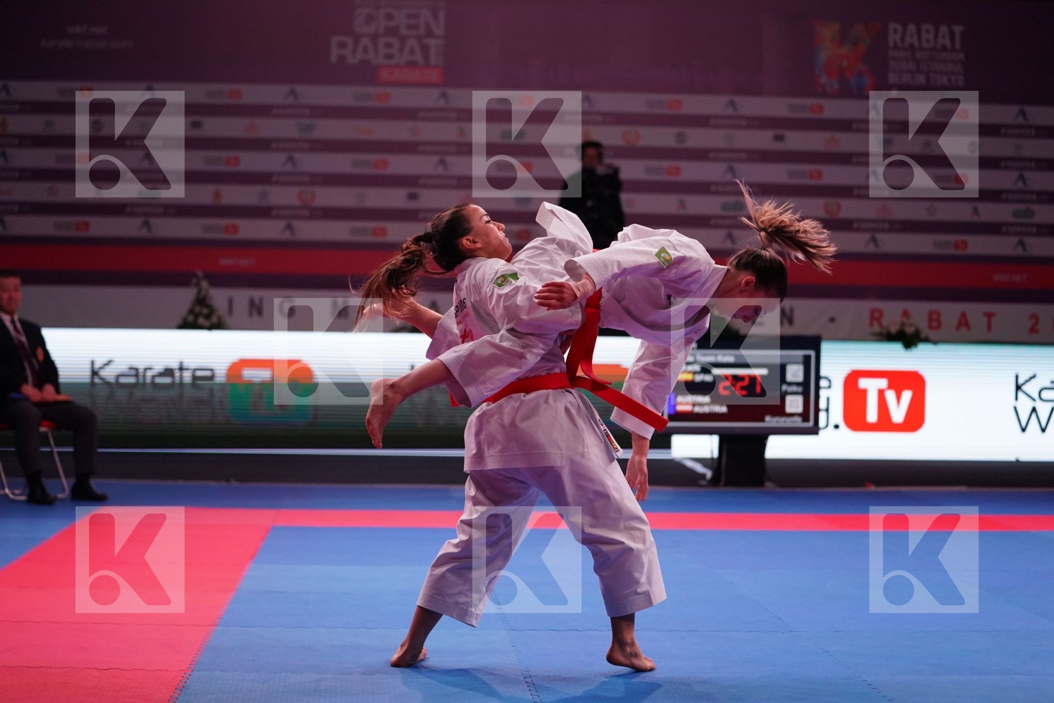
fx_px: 2079
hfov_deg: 28.5
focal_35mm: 71
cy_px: 352
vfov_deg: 19.2
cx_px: 527
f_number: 2.8
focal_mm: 71
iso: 3200
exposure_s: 1/1000
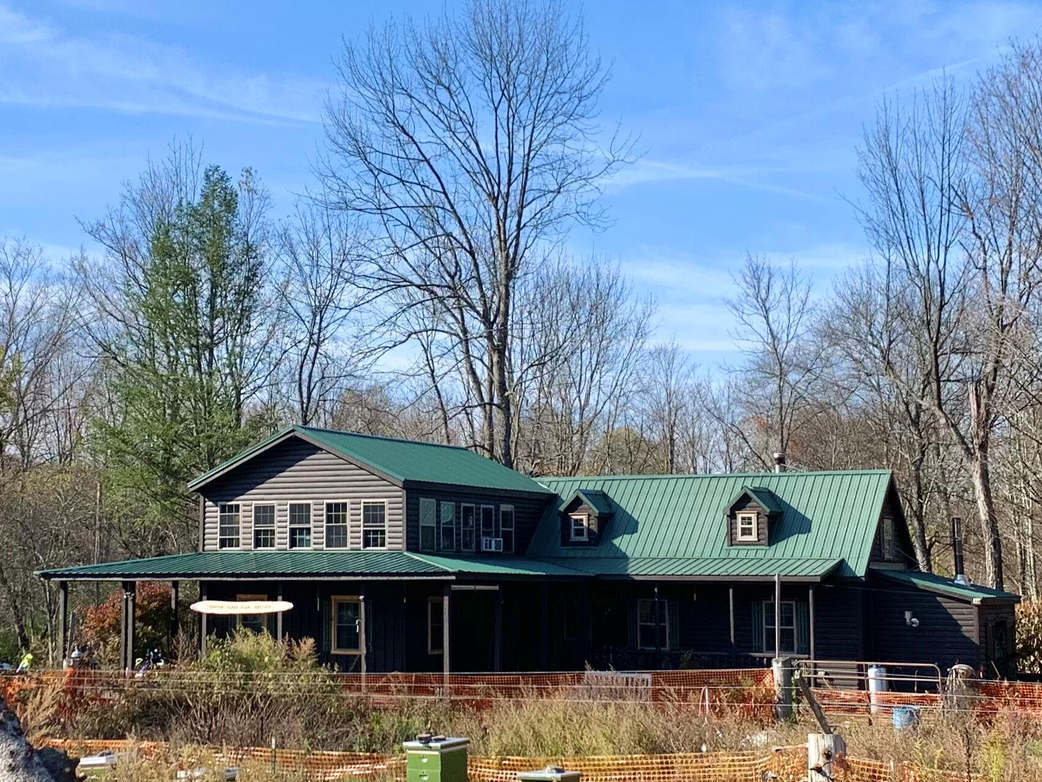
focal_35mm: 31
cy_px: 461
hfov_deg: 58.3
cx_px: 496
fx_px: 933
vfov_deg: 45.3
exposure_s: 1/1427
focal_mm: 4.25
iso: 25
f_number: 1.8
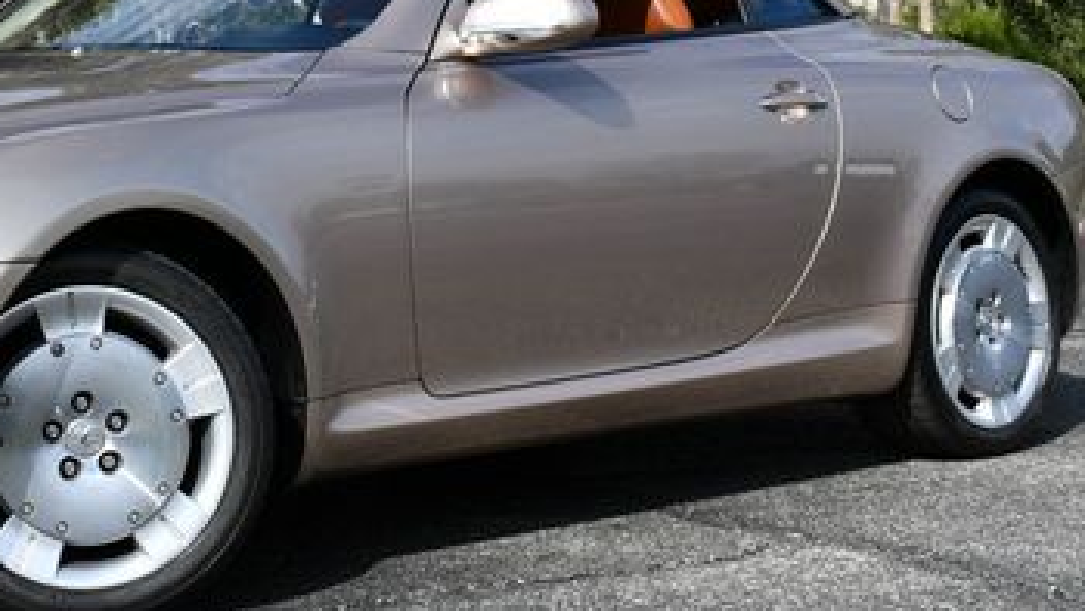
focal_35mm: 92
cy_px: 68
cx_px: 198
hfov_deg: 22.8
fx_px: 2647
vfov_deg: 13.1
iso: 100
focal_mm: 24
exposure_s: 1/320
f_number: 9
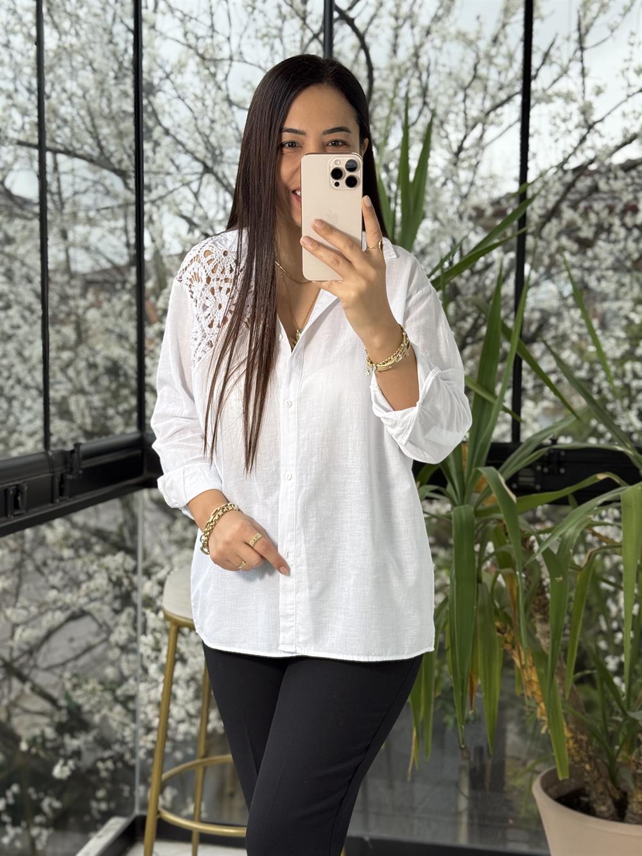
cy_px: 428
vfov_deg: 39.7
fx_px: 1187
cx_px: 321
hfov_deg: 30.3
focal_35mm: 48
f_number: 1.78
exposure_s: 1/121
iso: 64
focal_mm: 6.76
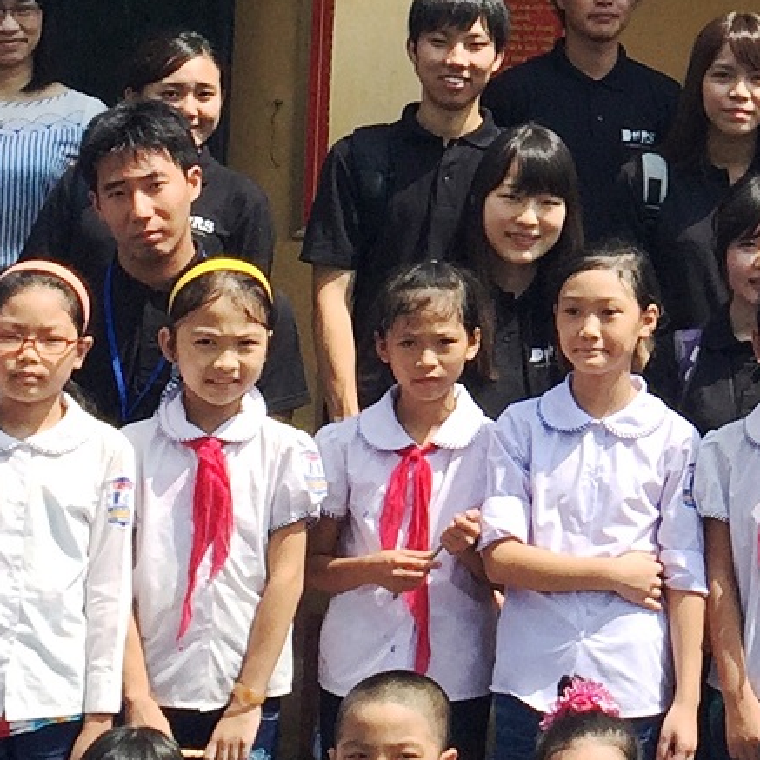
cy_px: -50
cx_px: 1065
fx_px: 3328
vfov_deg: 12.8
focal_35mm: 134
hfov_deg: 12.5
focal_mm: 4.15
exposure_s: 1/1647
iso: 32
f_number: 2.2
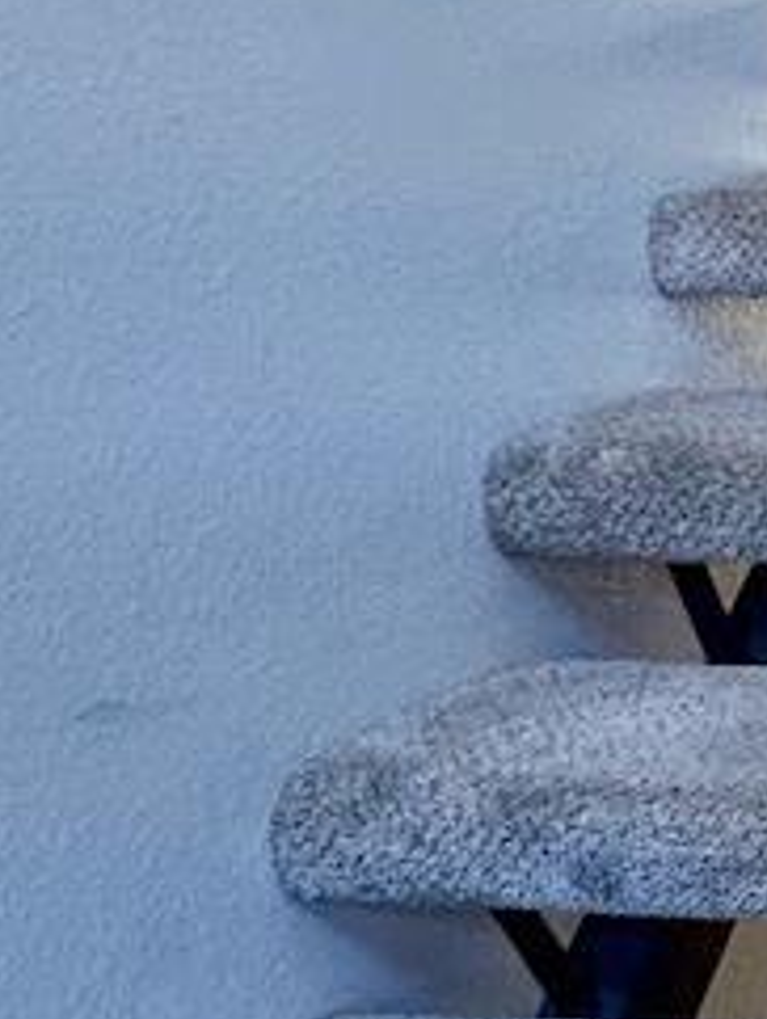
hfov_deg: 15.3
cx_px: 1614
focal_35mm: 74
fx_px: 2182
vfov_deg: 25.9
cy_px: 211
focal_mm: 2.22
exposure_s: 1/120
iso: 200
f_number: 2.2
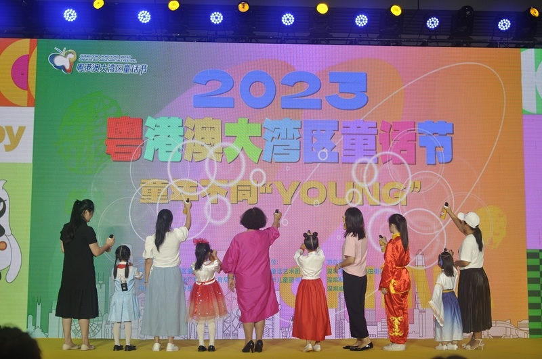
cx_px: 271
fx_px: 857
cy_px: 180
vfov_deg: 23.7
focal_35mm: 57
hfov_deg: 35.1
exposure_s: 1/100
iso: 400
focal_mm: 38
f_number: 5
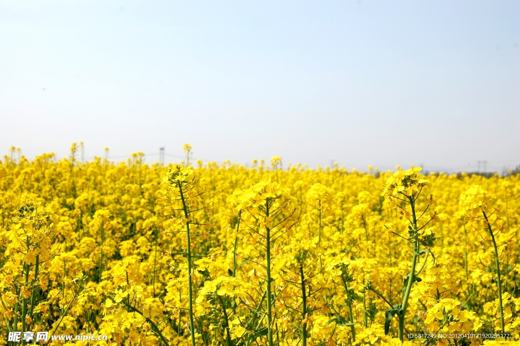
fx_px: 649
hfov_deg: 43.6
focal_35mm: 45
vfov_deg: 29.8
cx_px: 260
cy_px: 173
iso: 200
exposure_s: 1/400
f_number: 10
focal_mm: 30
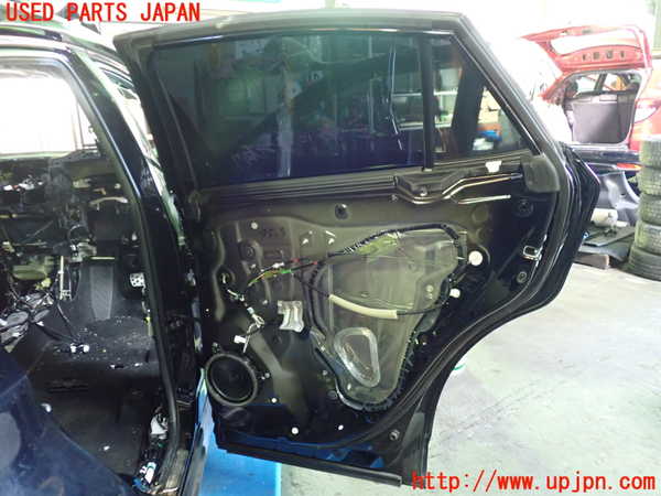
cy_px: 248
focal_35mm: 30
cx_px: 330
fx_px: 573
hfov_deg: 60.0
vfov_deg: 46.8
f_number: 2.3
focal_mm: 5.4
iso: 800
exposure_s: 1/20
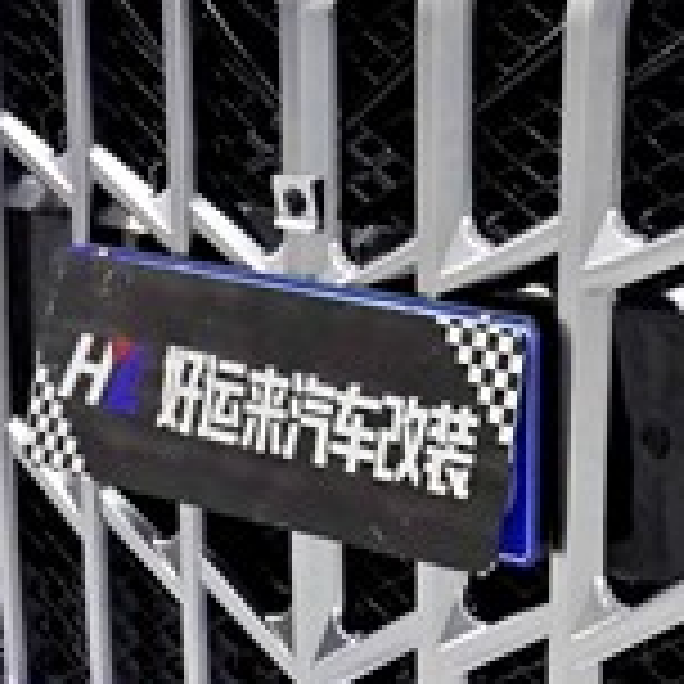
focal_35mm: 134
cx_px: 1382
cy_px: 88
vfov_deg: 12.9
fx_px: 2996
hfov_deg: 11.7
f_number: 4
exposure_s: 1/160
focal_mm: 16
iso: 640
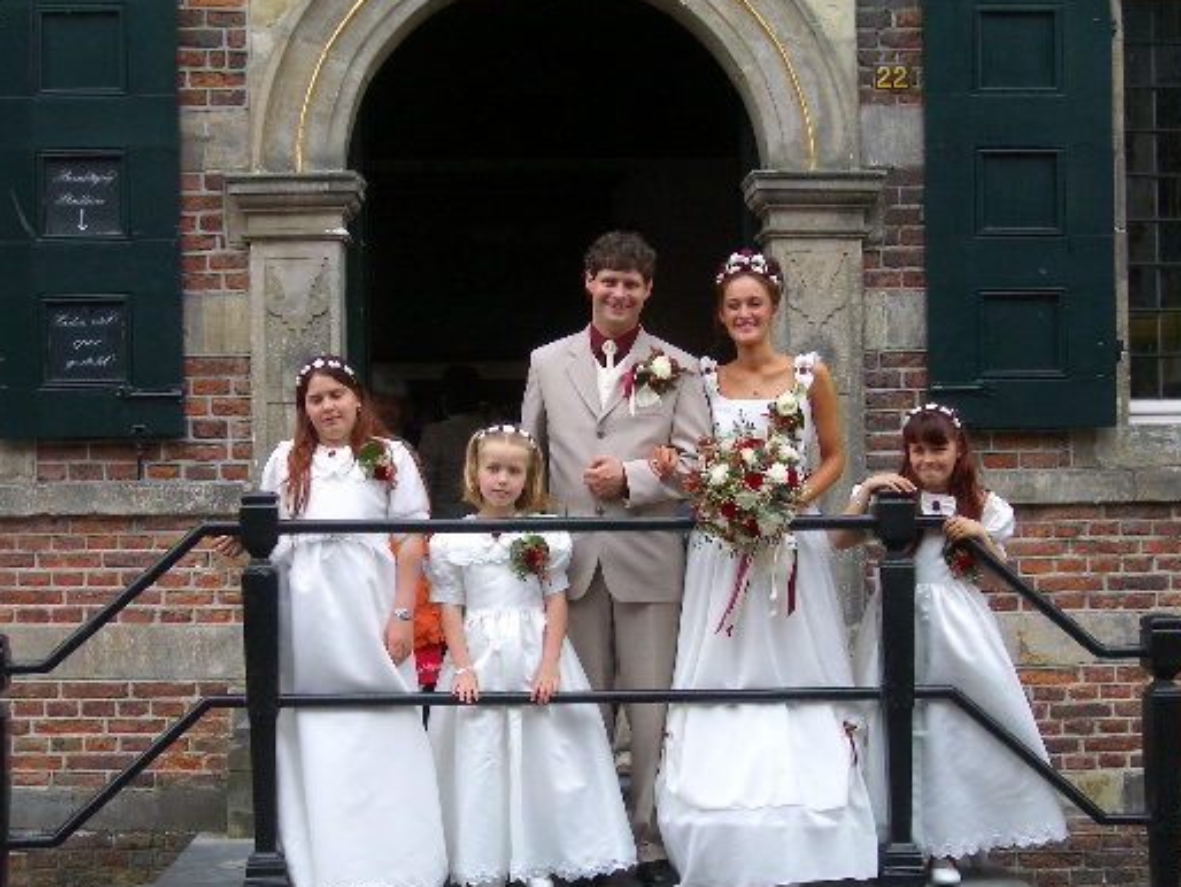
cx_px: 616
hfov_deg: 31.7
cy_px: 492
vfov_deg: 24.0
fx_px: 2082
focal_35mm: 61
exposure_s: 1/125
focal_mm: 8.2
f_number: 3.1
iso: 50
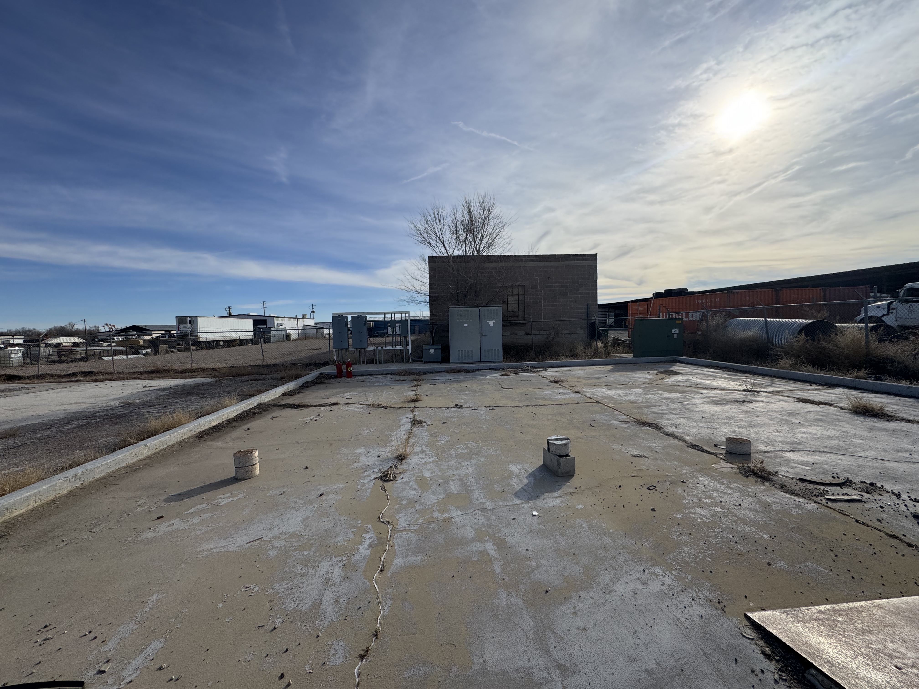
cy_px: 344
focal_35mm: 14
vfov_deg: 85.7
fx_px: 372
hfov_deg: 102.1
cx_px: 460
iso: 50
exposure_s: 1/3390
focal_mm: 2.22
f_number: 2.2
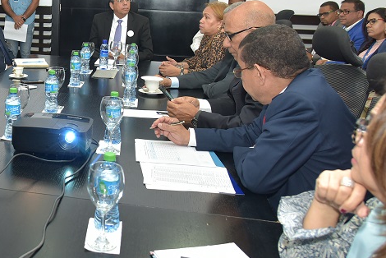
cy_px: 84
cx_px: 19
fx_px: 504
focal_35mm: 47
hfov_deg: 38.2
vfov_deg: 28.5
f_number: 5
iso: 1000
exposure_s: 1/80
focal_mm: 24
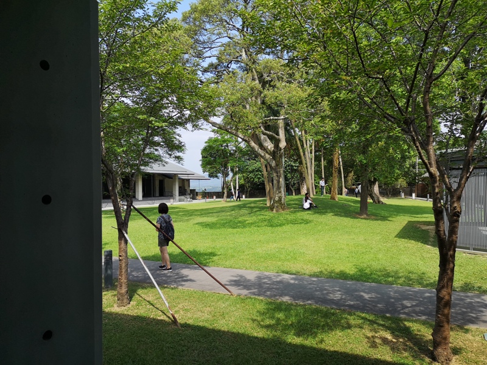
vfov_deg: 51.4
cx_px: 244
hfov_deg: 65.3
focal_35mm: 27
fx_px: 380
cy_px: 182
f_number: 1.8
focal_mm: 3.95
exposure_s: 1/1190
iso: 50
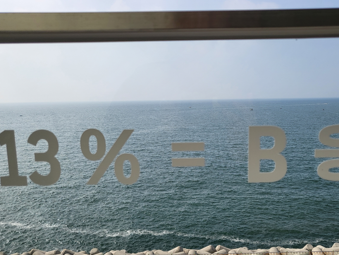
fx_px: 323
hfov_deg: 55.1
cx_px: 194
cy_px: 154
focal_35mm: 33
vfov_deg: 42.7
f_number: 1.8
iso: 50
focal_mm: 4.25
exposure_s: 1/3913
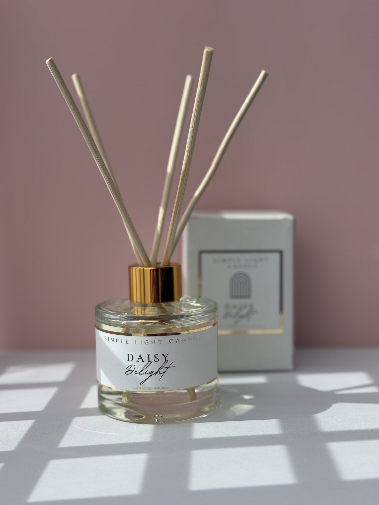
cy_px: 252
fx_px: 701
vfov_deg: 39.7
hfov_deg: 30.3
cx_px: 190
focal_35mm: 48
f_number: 1.78
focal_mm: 6.76
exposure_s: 1/5208
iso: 64
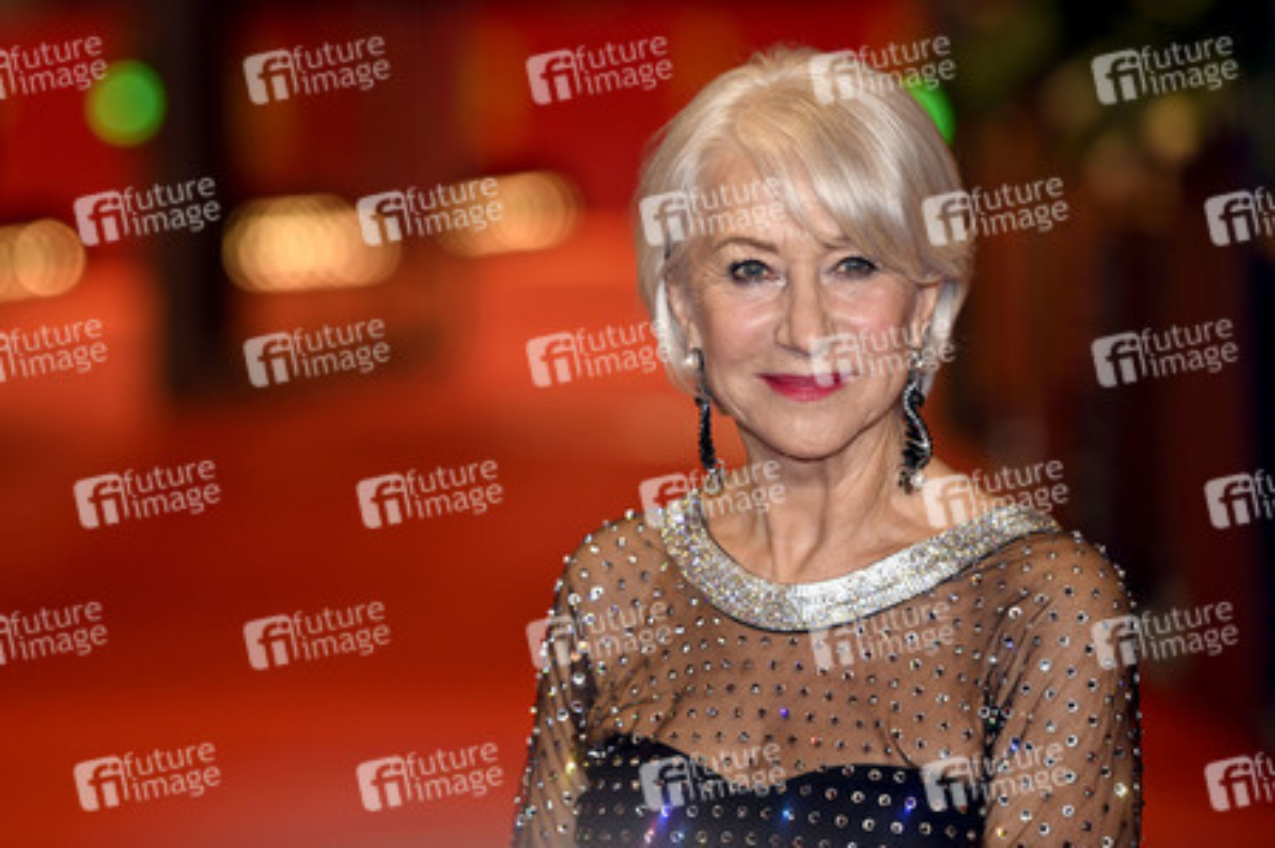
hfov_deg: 12.1
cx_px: 638
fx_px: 6016
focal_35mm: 170
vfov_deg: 8.1
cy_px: 424
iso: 800
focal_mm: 170
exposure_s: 1/500
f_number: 3.2
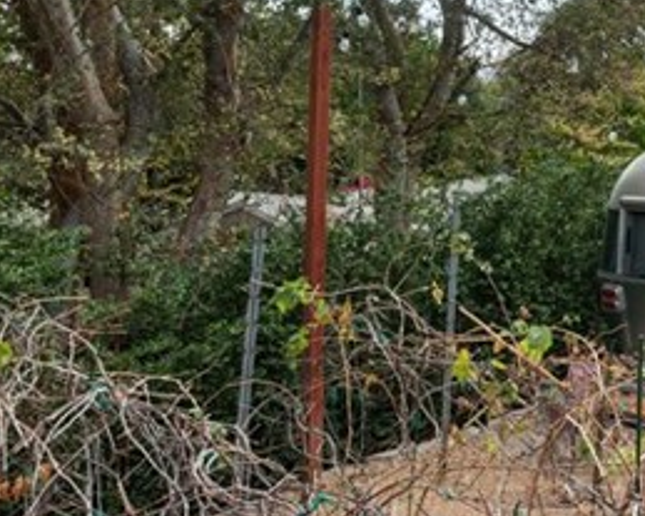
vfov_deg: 28.5
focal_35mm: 52
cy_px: 105
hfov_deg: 30.7
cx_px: 767
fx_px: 992
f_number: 11
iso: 100
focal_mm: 14
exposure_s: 1/125
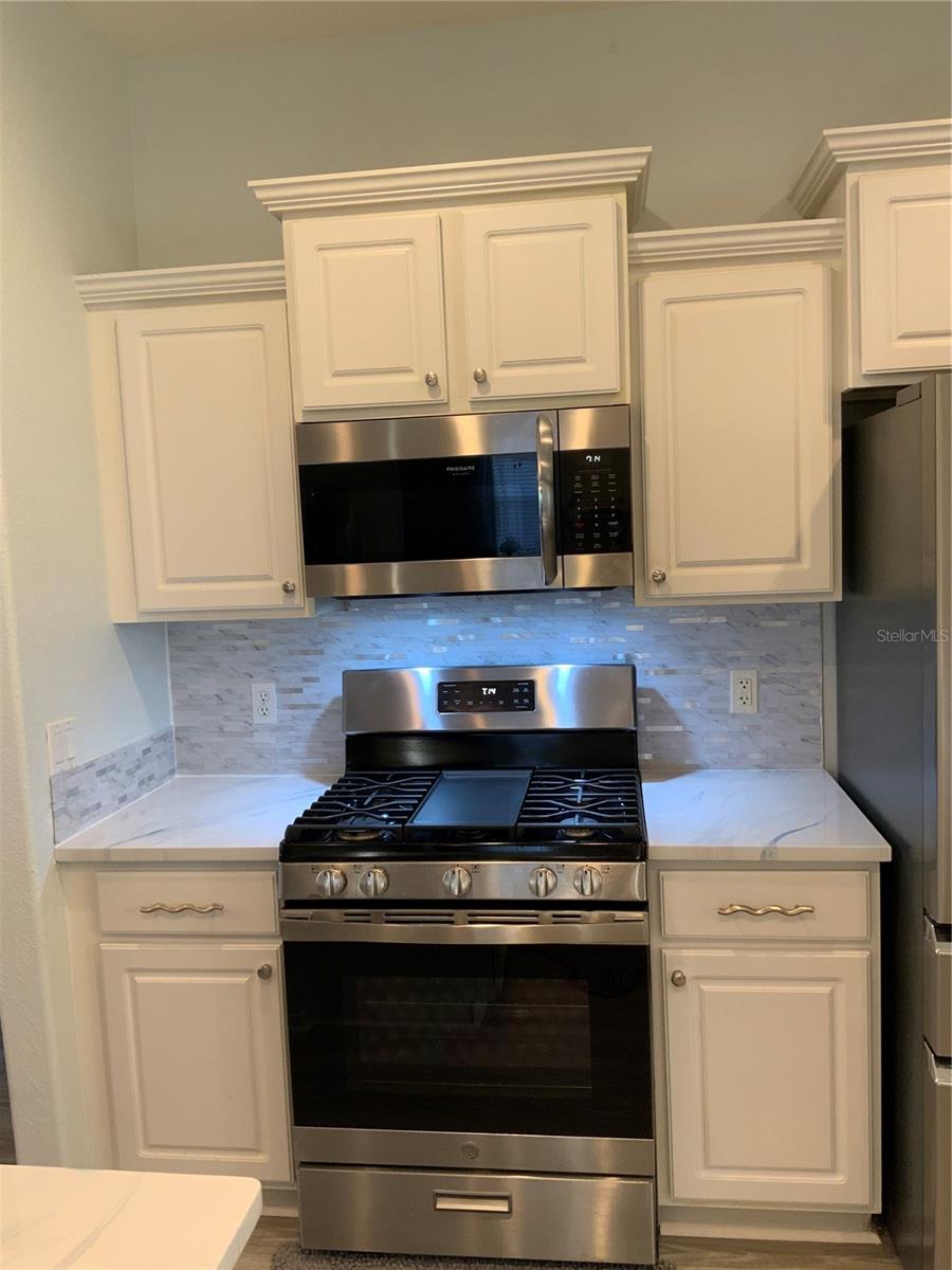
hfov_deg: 48.2
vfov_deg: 61.7
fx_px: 1063
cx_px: 476
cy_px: 635
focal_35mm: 29
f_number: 1.8
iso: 125
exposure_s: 1/60
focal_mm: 3
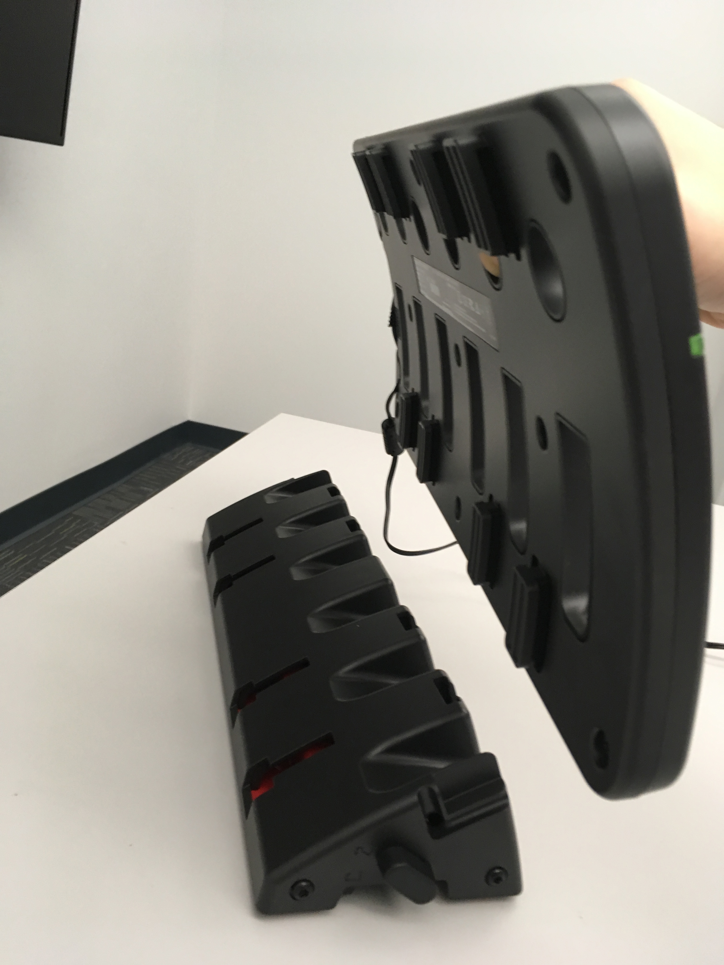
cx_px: 362
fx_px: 809
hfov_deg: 48.2
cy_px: 482
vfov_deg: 61.7
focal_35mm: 29
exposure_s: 1/30
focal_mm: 4.15
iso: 100
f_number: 2.2
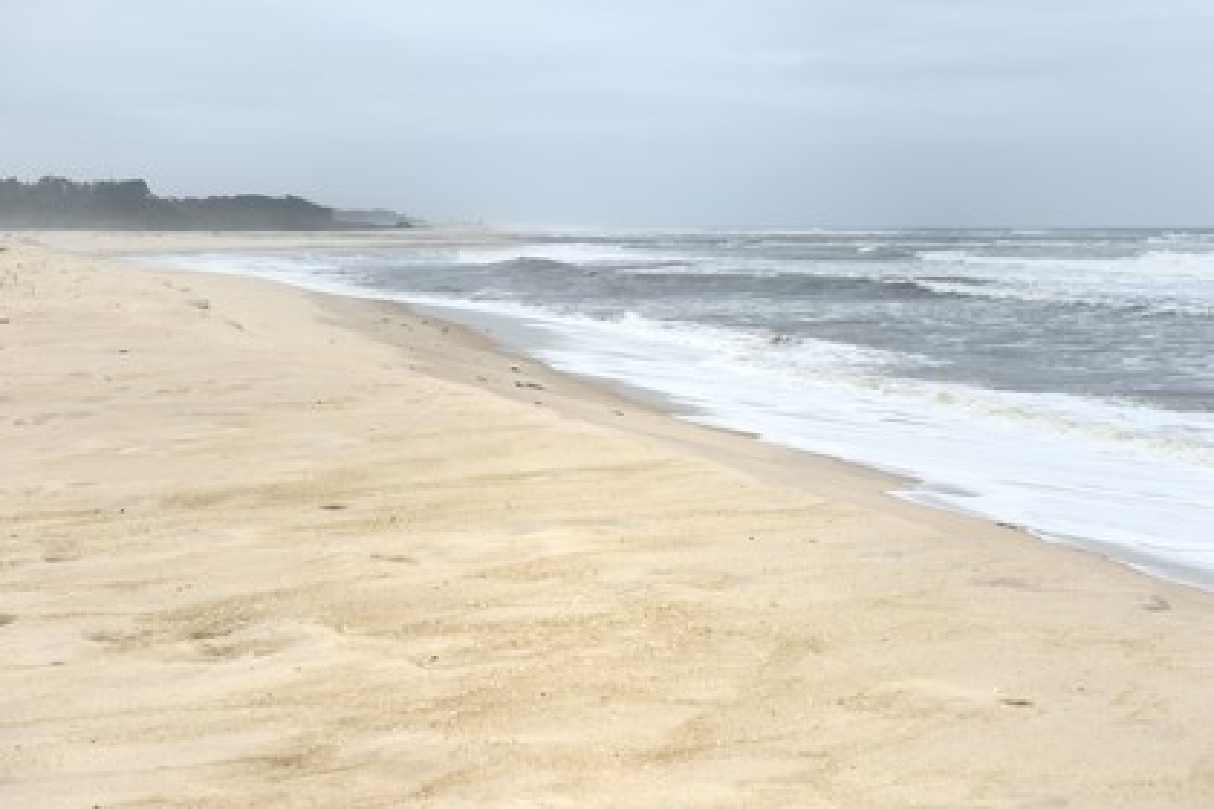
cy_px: 404
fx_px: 2360
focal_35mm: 70
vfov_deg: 19.5
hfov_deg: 28.8
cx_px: 607
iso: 400
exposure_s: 1/400
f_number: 9
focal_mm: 70
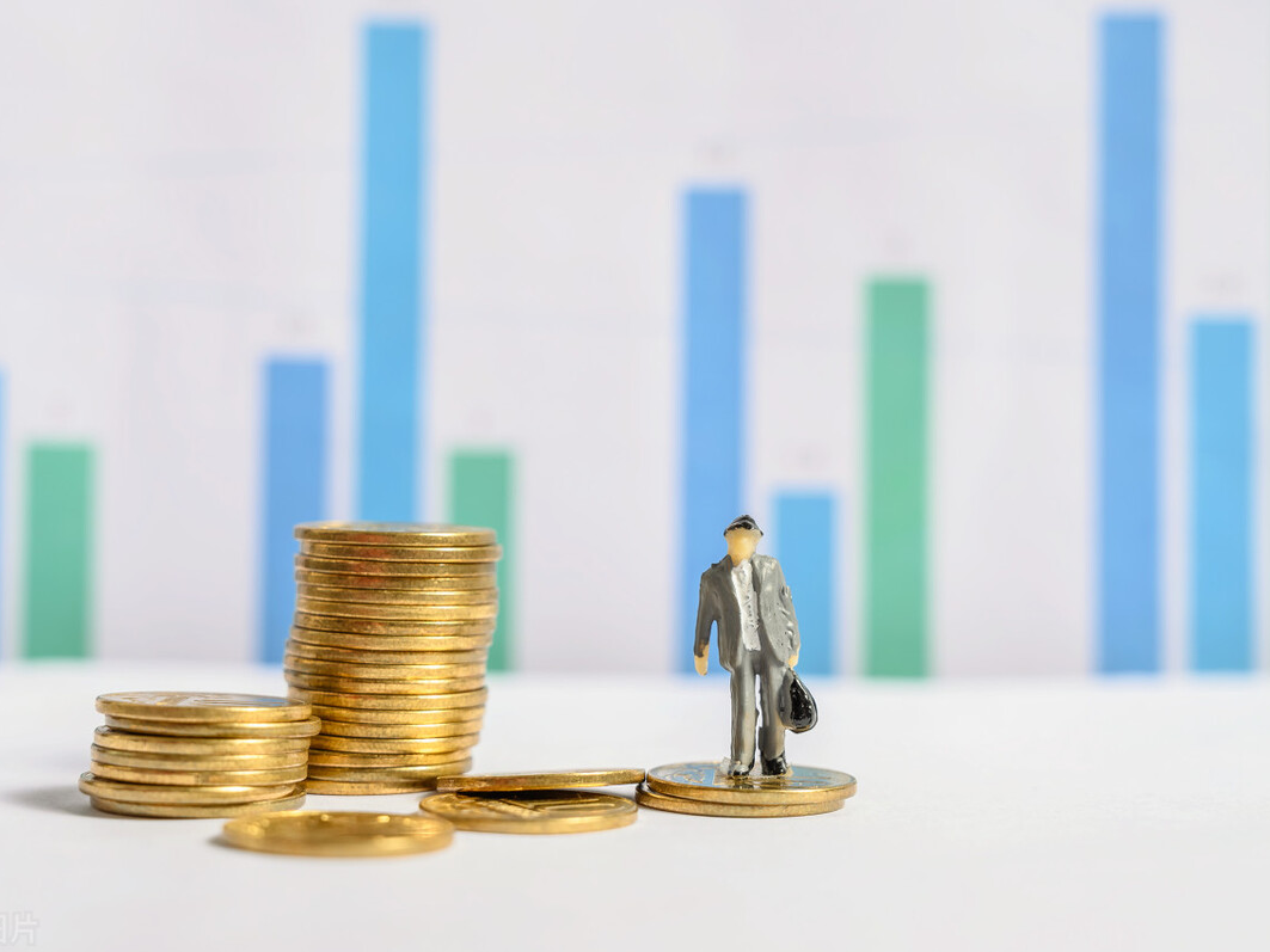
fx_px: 2788
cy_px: 477
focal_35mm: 76
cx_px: 626
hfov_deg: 25.7
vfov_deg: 19.4
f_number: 8
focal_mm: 70
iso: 100
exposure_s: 1/125
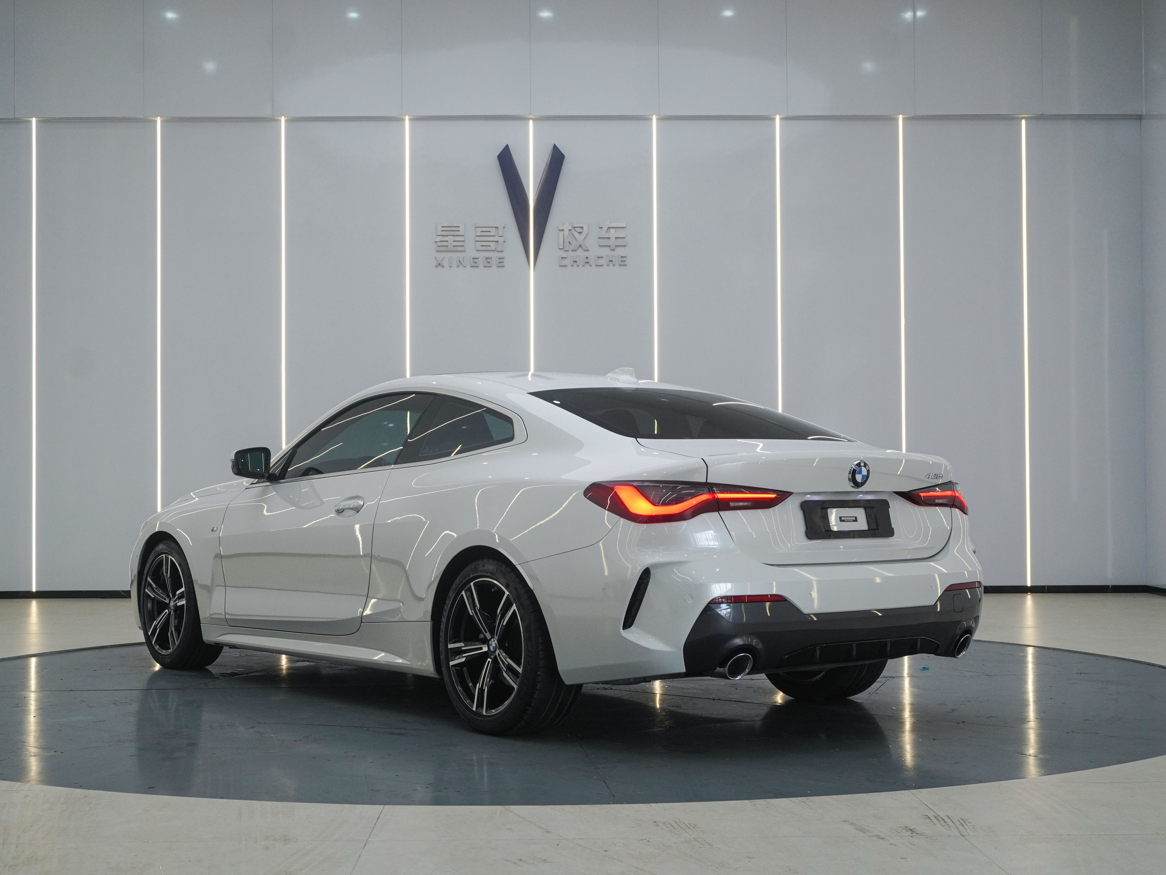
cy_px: 436
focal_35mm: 51
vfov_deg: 28.8
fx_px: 1703
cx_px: 570
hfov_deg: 37.8
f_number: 7.1
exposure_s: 1/80
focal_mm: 31
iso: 500
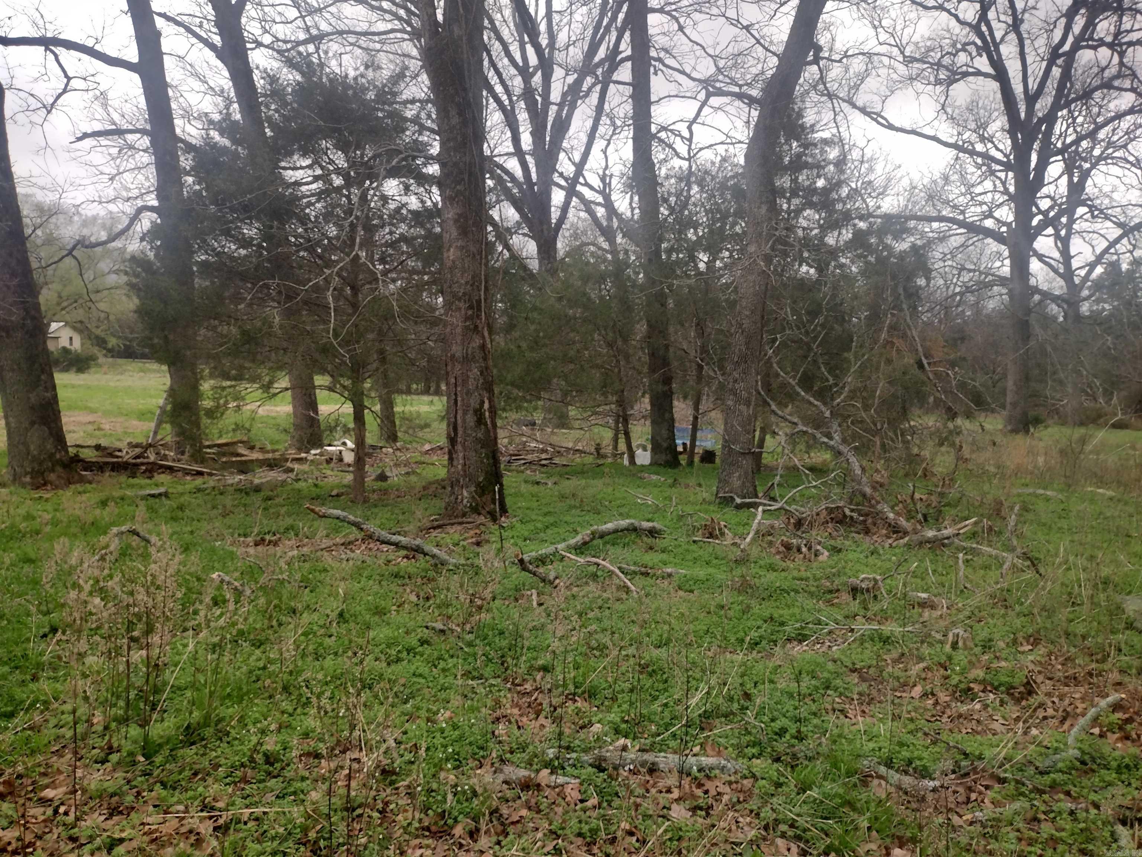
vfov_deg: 51.4
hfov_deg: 65.3
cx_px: 571
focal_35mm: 27
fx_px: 891
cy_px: 428
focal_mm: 4.71
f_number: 1.7
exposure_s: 1/208
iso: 100
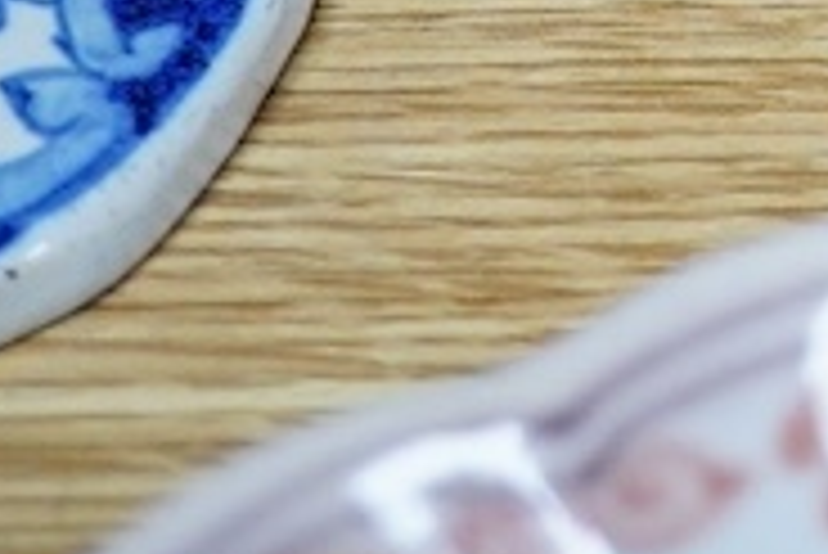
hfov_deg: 6.8
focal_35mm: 275
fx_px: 6330
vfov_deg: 4.8
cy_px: -1076
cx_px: 2500
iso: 2500
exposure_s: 1/160
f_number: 8
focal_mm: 30
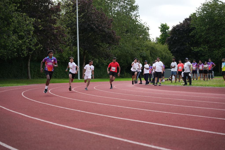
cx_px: 112
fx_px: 419
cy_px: 75
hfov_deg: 30.0
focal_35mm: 67
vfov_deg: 20.3
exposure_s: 1/1600
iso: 250
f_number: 2.8
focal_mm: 67.1
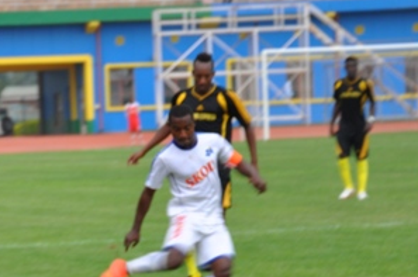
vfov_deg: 5.0
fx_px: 3144
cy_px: 186
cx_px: 57
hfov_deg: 7.6
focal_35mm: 271
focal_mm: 75
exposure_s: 1/40
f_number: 5.3
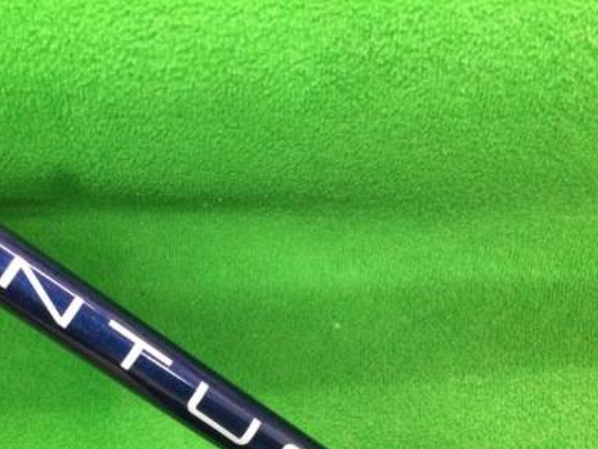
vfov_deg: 28.1
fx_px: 881
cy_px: 344
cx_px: 223
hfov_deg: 37.2
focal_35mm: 51
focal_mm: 3.3
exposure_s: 1/30
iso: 200
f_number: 2.4
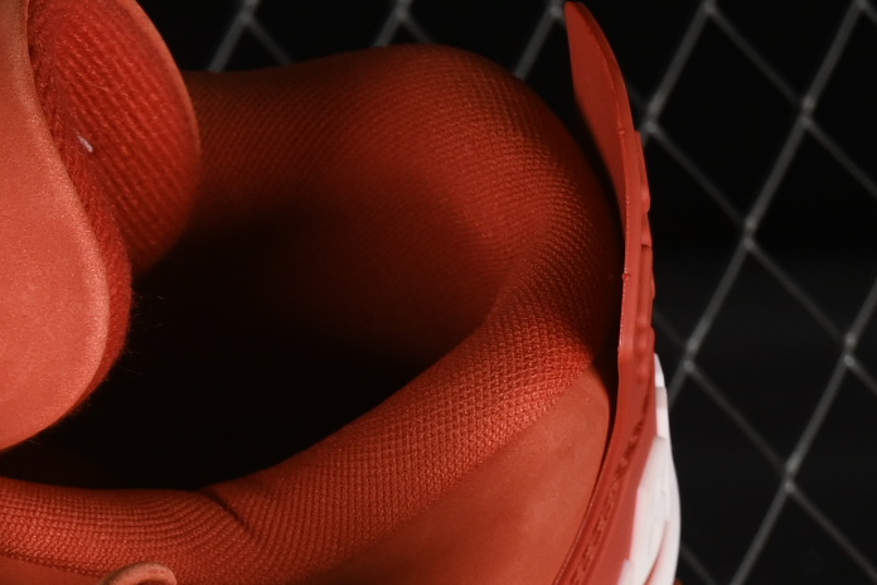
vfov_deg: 4.5
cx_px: -491
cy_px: 1099
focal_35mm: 300
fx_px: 7308
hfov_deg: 6.8
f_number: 6.3
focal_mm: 50
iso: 160
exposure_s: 1/80
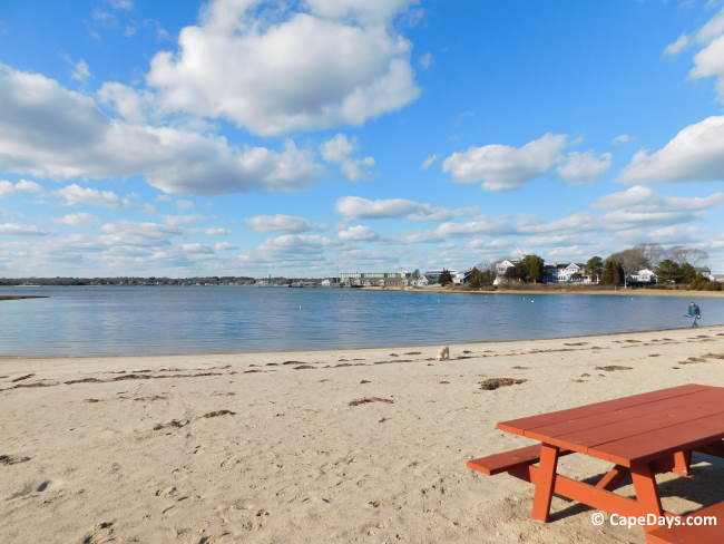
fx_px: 481
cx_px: 362
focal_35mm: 23
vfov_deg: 58.9
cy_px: 272
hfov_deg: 73.9
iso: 125
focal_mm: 4
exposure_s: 1/500
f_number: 6
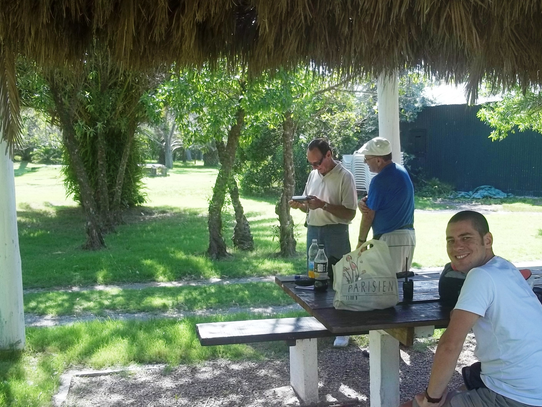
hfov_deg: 50.1
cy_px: 205
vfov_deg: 38.7
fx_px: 579
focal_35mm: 37
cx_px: 278
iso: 64
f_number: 3.1
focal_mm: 6.5
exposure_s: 1/160
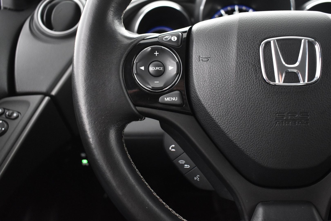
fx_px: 317
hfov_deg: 55.1
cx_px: 166
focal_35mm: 34
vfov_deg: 38.4
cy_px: 110
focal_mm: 23
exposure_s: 1/20
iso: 3200
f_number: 3.8
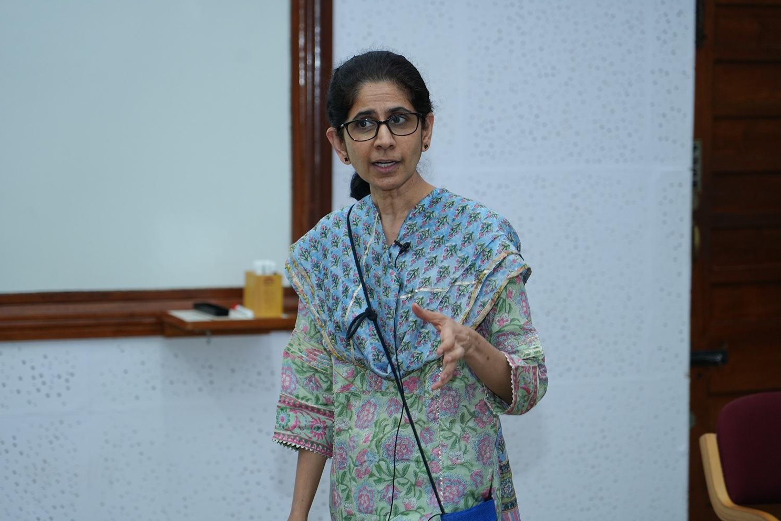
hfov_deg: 19.3
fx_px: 2300
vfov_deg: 12.9
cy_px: 259
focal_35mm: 106
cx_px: 392
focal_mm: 105
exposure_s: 1/125
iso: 1000
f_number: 4
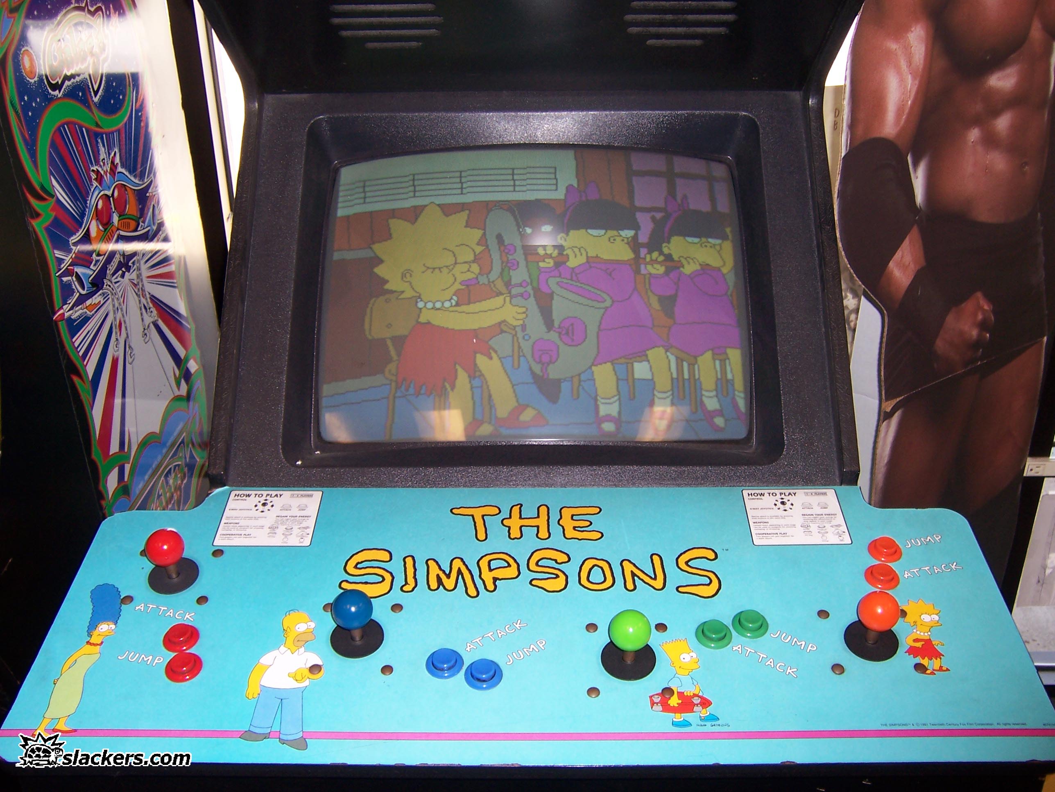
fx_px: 1006
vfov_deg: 42.9
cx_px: 528
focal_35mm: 33
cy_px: 396
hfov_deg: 55.4
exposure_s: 1/60
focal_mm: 5.5
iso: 80
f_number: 2.8
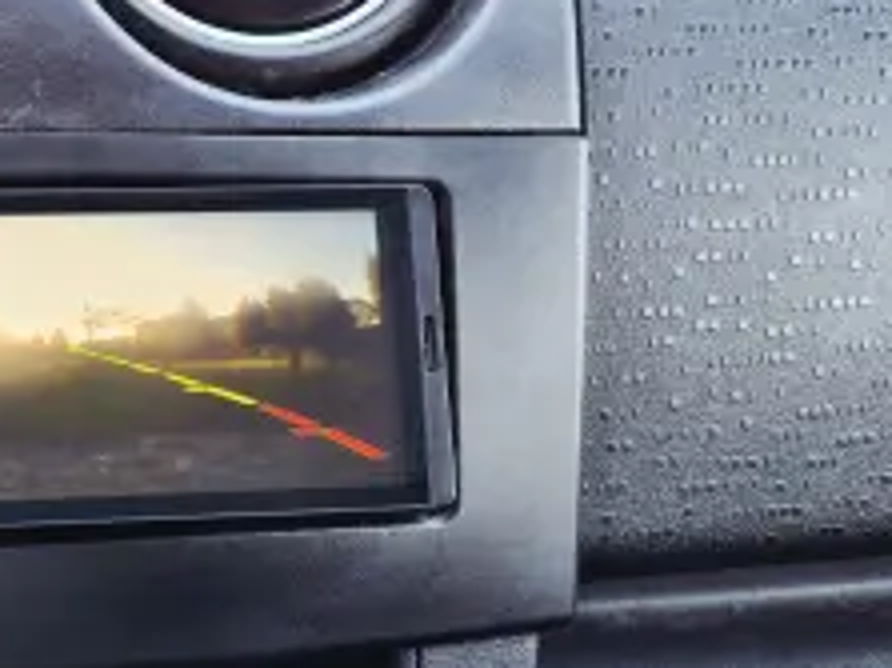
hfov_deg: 28.7
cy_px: 424
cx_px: 160
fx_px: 1700
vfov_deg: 22.2
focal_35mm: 66
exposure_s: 1/180
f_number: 1.8
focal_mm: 5.4
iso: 160
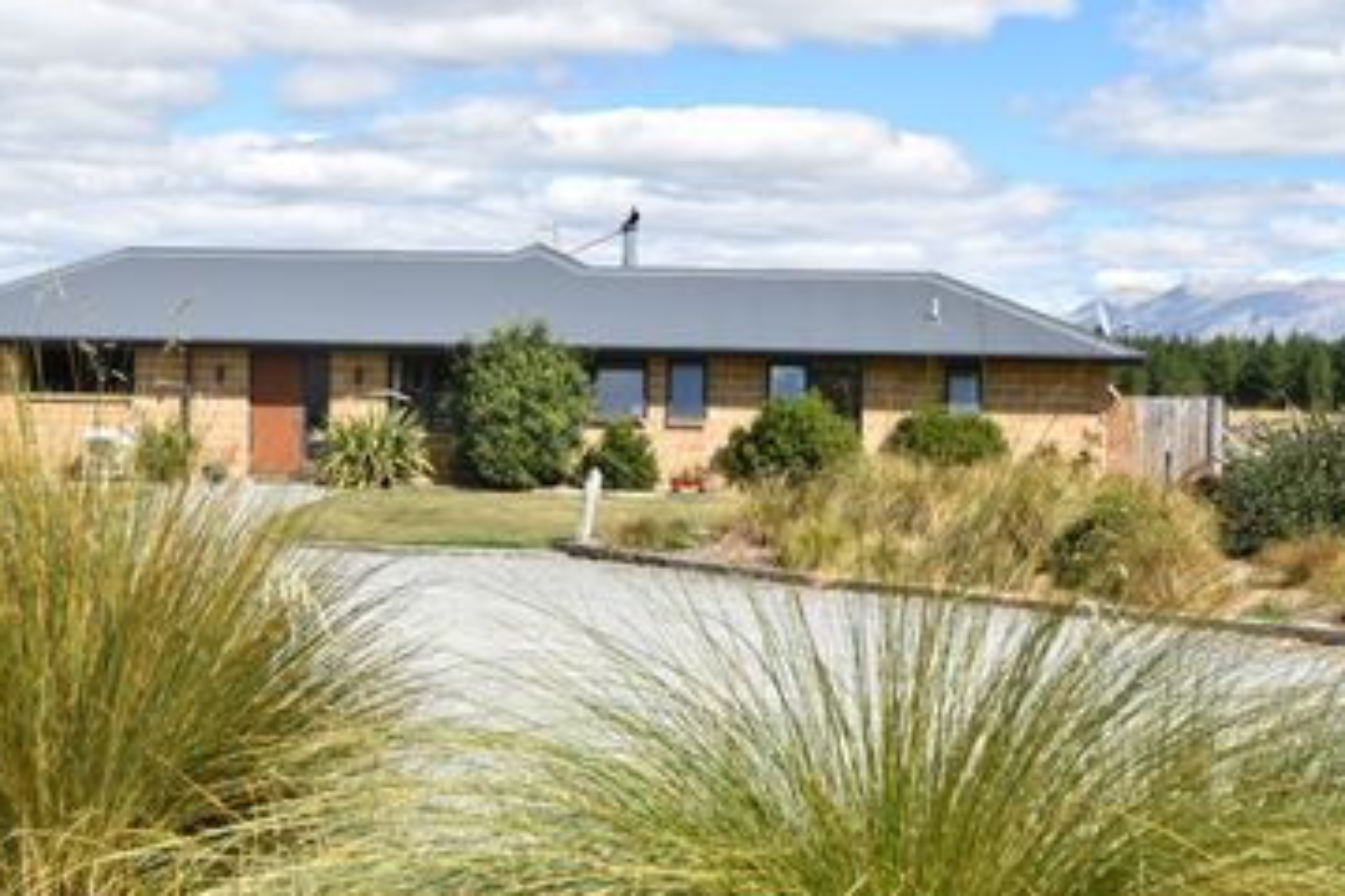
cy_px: 431
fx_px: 1756
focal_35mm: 47
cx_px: 654
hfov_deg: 41.9
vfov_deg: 28.6
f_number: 10
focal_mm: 24
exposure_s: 1/400
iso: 200
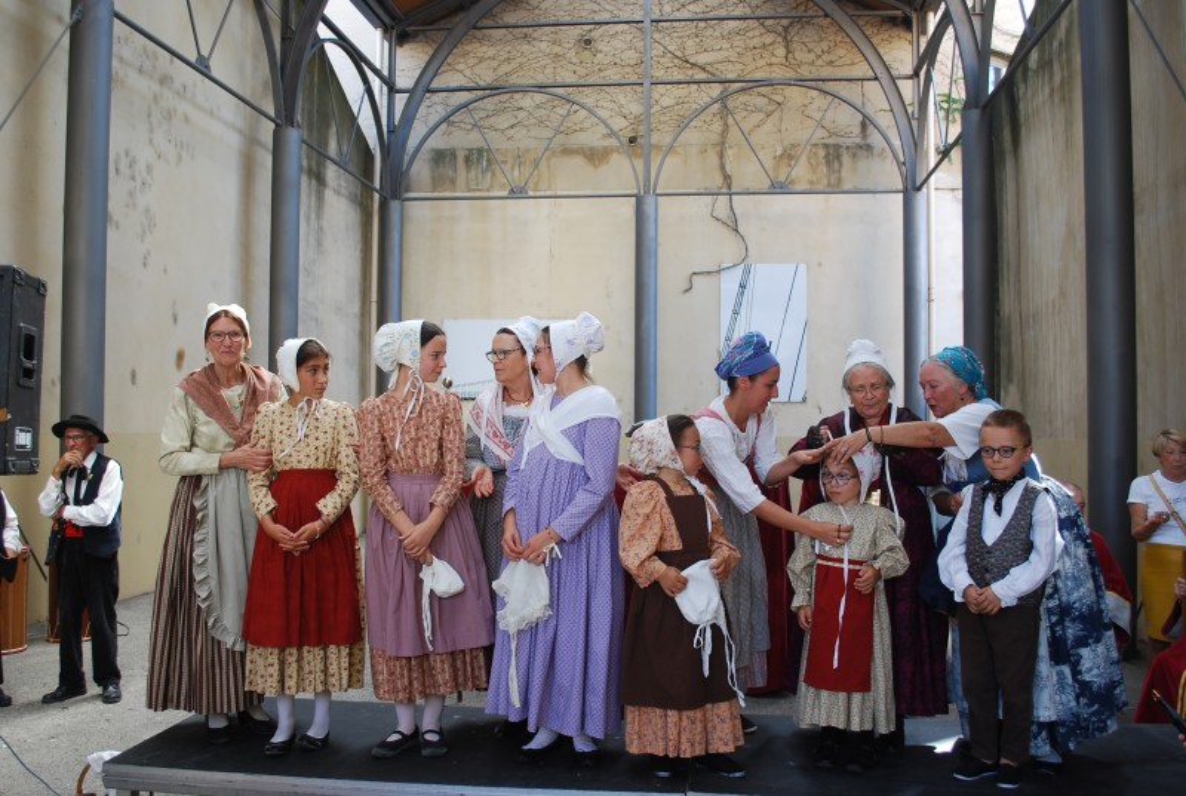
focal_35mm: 33
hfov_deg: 57.1
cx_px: 593
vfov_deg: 40.1
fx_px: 1089
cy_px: 398
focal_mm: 22
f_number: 4.5
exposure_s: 1/80
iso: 200
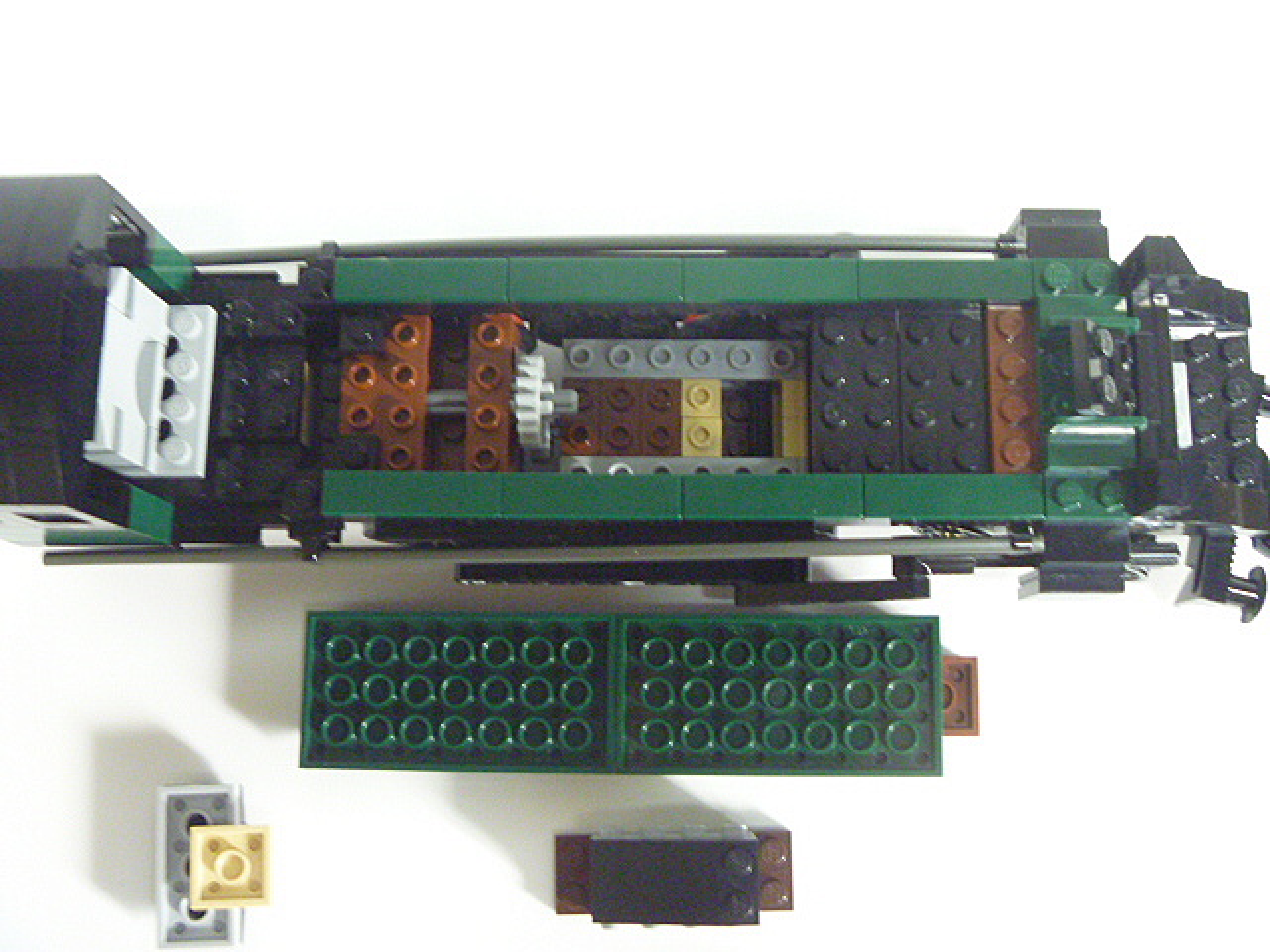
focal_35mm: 35
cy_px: 476
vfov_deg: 40.7
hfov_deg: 52.6
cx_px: 635
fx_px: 1284
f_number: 3.5
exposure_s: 1/15
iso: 800
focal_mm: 6.3
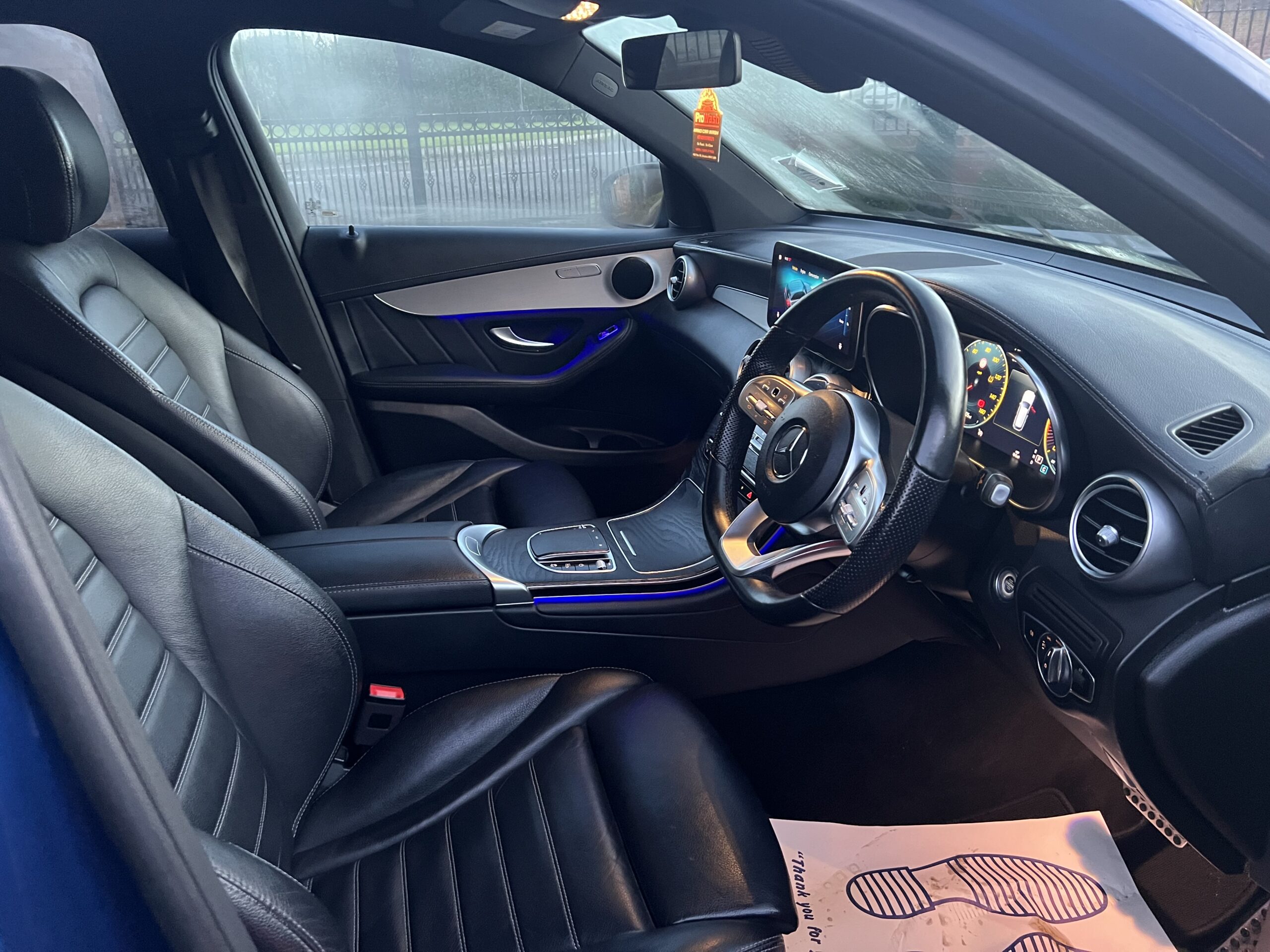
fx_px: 954
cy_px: 476
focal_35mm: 26
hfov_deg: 67.3
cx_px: 635
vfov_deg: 53.1
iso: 640
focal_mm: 5.7
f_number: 1.5
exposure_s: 1/39
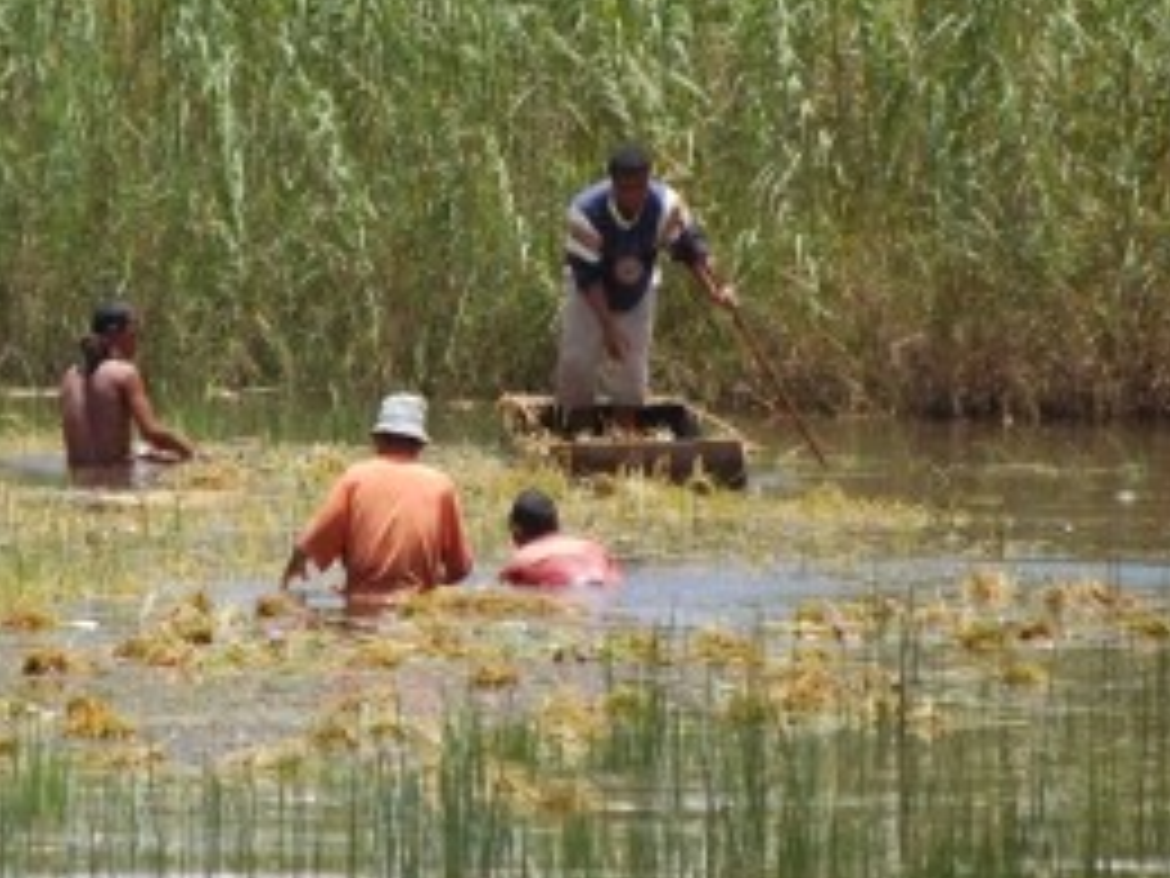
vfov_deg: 2.4
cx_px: 306
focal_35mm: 619
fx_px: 20922
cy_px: 369
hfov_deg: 3.2
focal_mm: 180
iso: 450
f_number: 5.6
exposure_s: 1/500
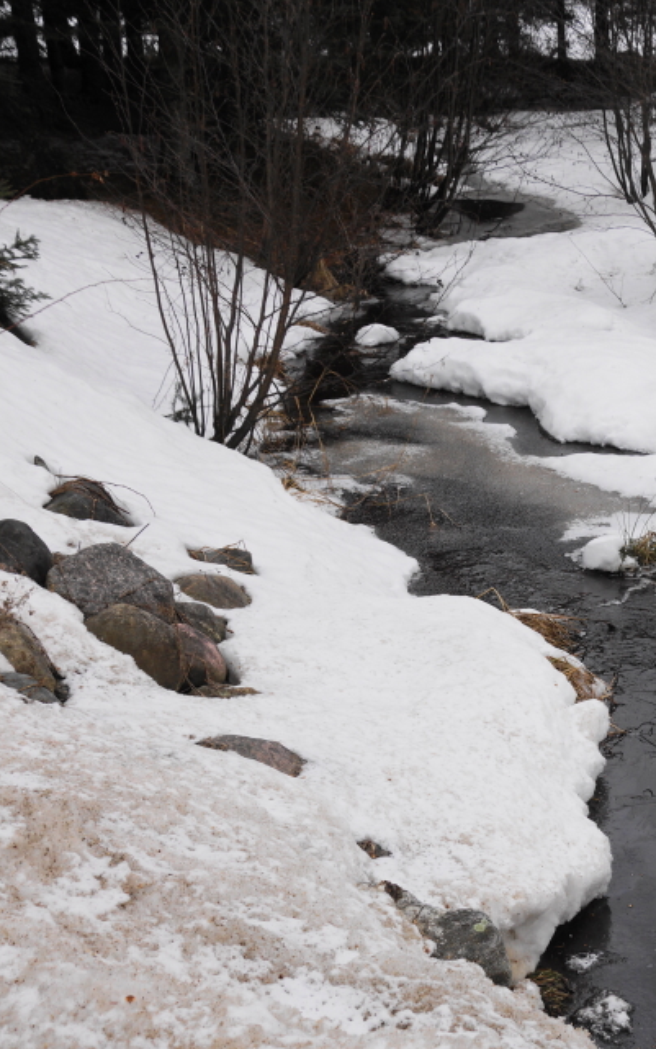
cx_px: 587
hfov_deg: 20.6
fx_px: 1772
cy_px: 535
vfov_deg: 33.0
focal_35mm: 62
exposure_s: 1/80
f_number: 8
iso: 100
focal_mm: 26
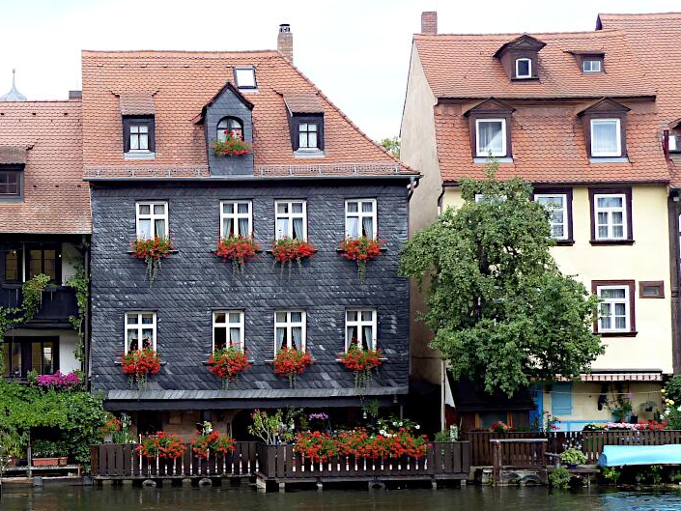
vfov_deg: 23.1
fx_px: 1240
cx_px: 105
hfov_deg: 29.8
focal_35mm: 63
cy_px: 359
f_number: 4
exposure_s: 1/160
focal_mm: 6.1
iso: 80
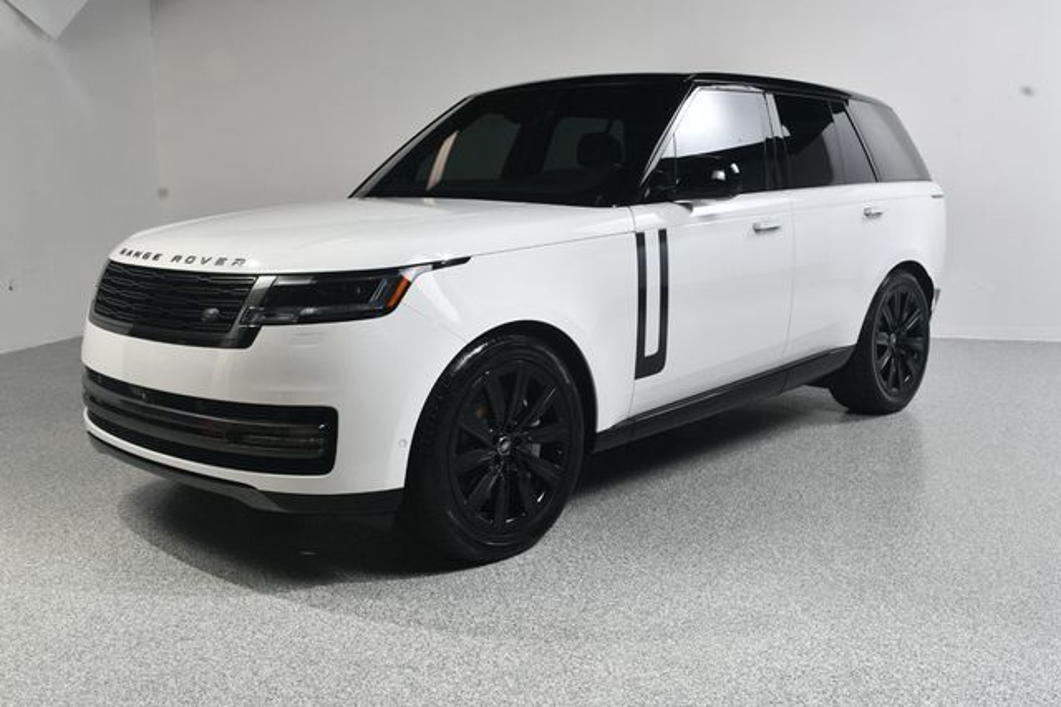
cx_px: 530
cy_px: 354
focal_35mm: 36
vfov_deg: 36.8
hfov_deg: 53.2
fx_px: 1060
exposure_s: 1/160
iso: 100
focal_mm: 24
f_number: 13
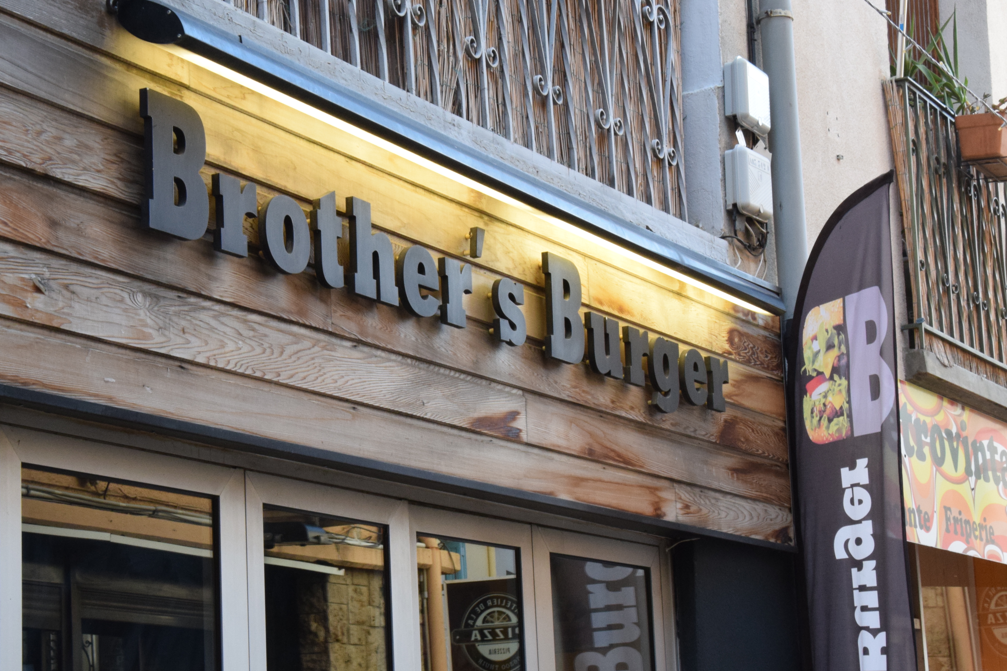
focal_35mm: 86
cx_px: 406
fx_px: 2406
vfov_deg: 15.9
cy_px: 409
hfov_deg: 23.6
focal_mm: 40
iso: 1400
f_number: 14
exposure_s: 1/60
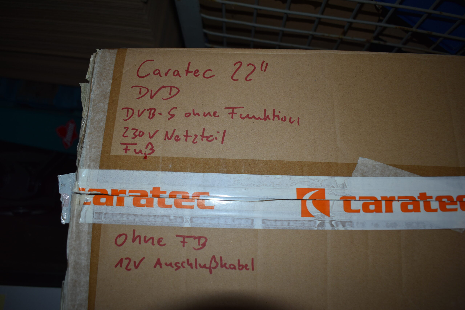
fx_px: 349
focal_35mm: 27
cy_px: 155
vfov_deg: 47.9
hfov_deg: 67.4
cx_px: 232
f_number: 3.5
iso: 140
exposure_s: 1/125
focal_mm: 18
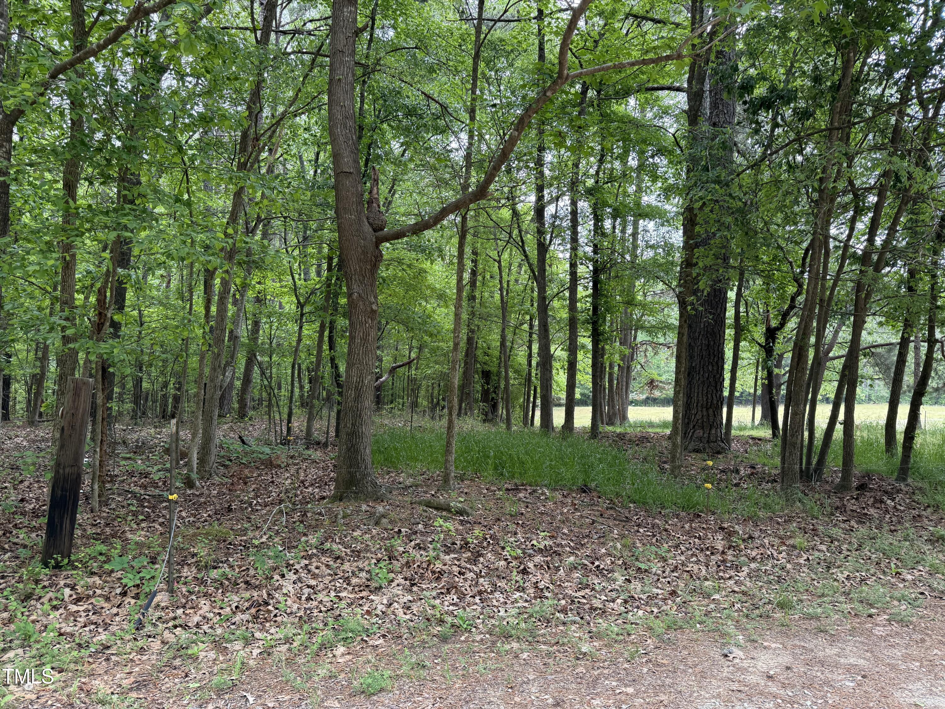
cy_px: 354
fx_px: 655
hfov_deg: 71.6
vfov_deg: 56.8
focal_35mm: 24
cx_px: 472
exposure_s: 1/210
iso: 125
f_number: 1.78
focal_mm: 6.76
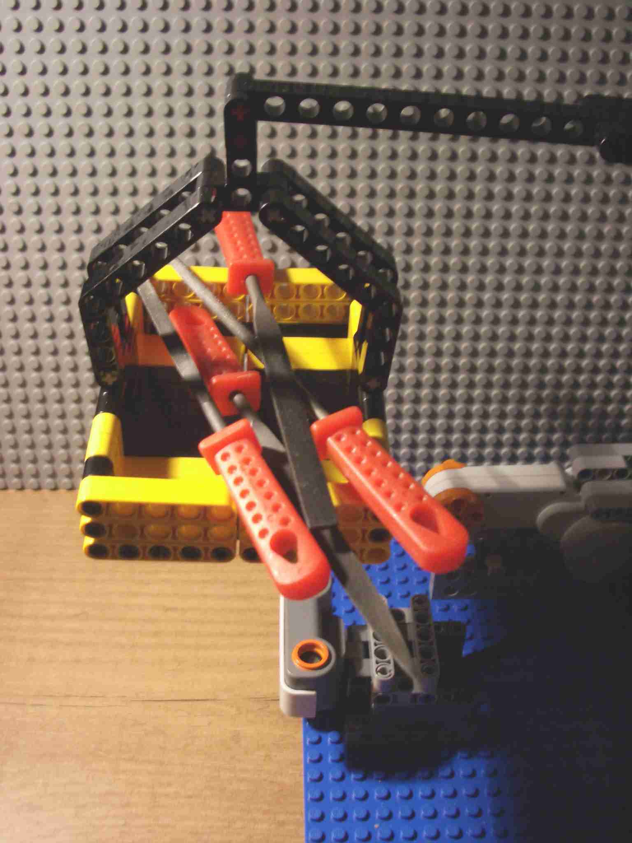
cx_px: 316
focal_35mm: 41
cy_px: 422
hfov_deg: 35.1
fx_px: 998
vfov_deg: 45.8
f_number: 2.8
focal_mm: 6.8
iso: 200
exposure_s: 1/20
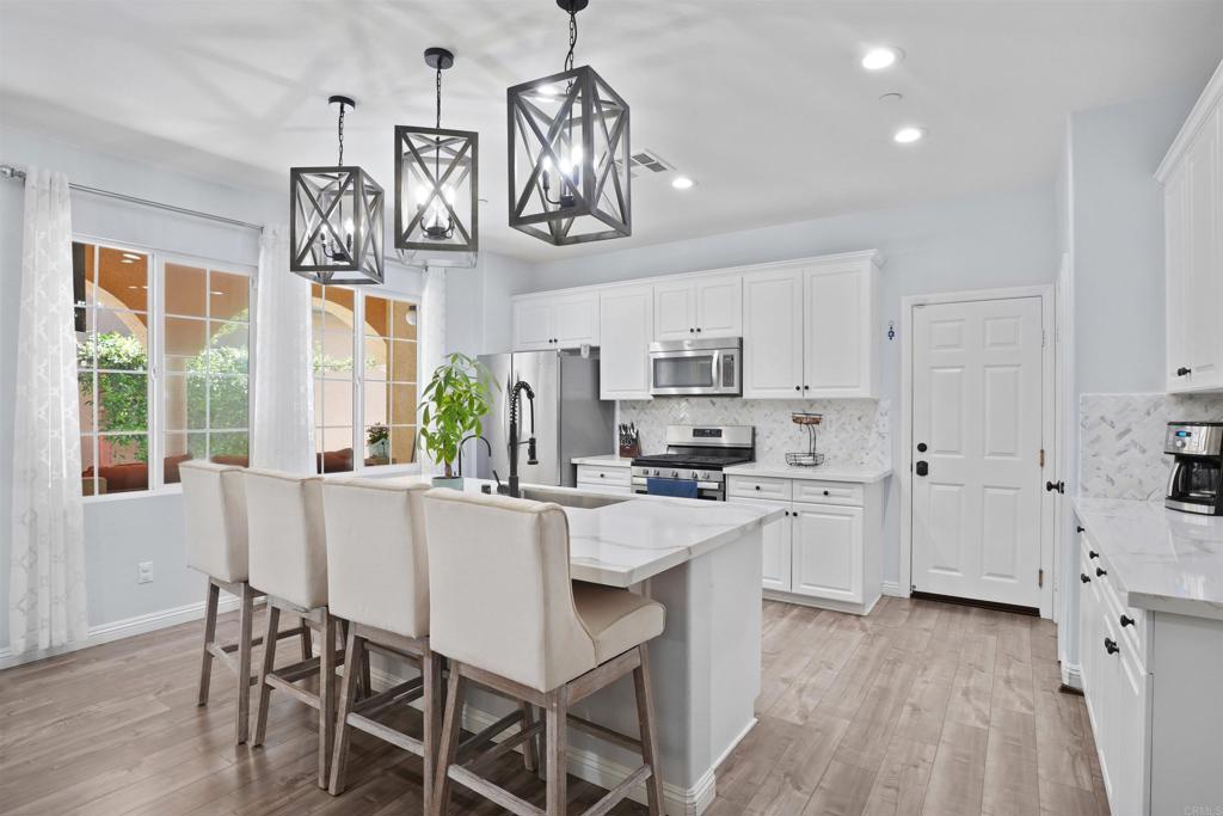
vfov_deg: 68.7
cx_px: 612
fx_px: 596
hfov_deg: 91.4
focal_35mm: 18
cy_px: 408
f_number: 8
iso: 100
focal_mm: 11.7
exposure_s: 1/2
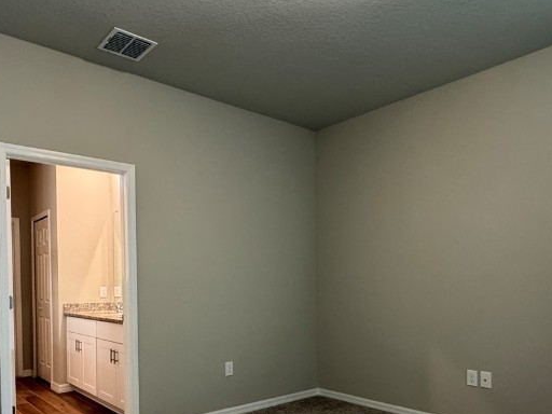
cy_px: 290
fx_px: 446
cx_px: 244
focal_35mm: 28
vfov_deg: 48.5
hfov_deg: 63.2
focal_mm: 2.22
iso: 250
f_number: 2.2
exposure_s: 1/60
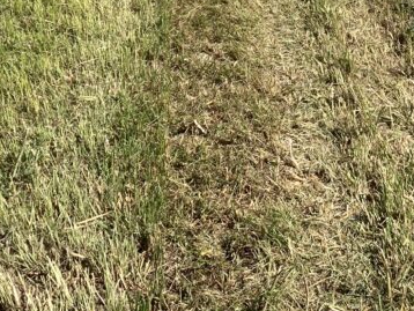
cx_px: 383
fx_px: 957
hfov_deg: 23.7
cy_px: -98
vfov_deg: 17.3
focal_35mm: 80
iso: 20
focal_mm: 3.99
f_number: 1.8
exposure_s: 1/2315
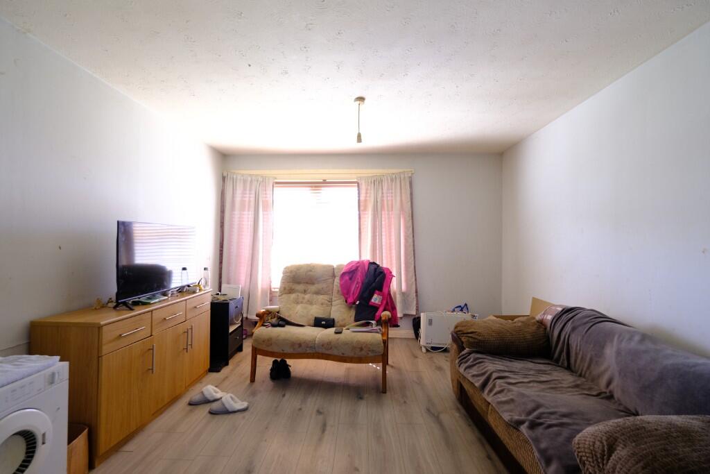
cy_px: 237
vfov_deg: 77.3
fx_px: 296
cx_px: 355
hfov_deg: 100.4
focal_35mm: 15
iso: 160
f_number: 4
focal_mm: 10
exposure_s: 1/9
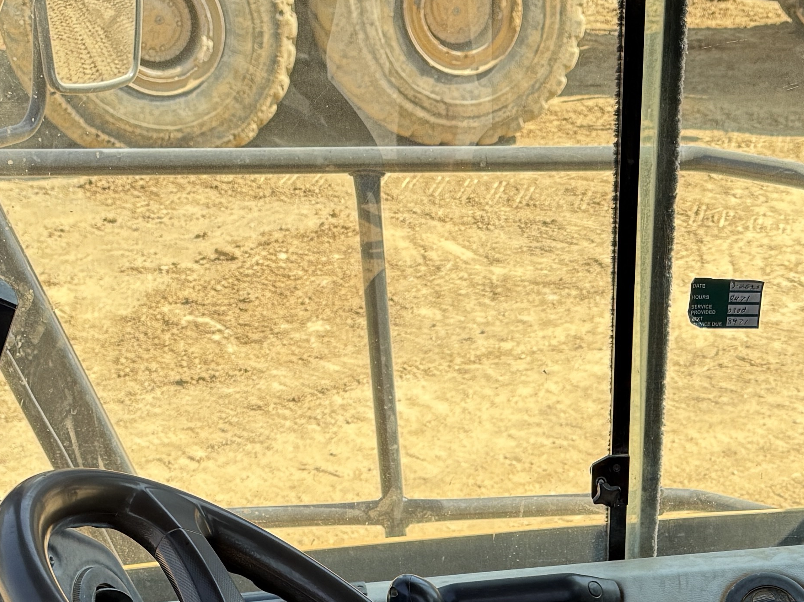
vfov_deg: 17.8
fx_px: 1718
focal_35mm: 74
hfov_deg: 25.6
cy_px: 897
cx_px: 715
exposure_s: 1/788
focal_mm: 6.76
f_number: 1.78
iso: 100
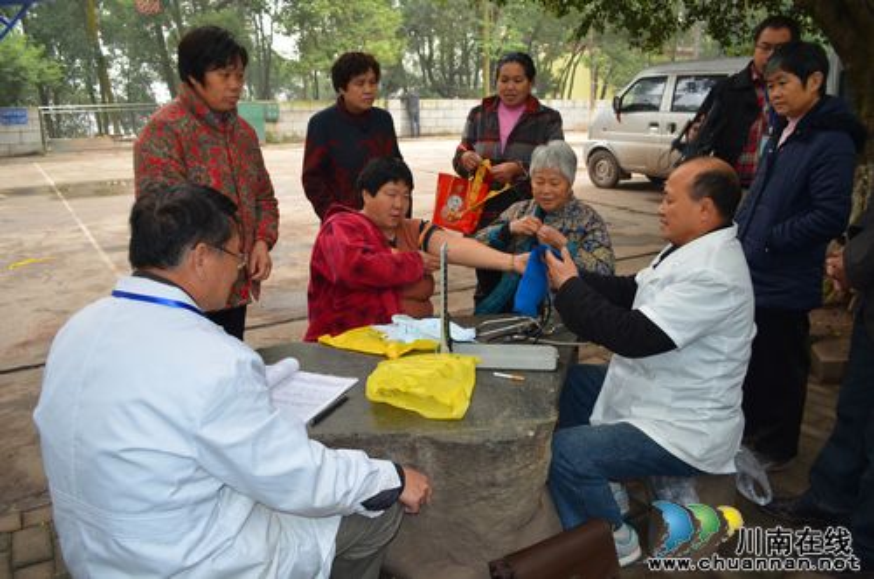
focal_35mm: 27
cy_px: 290
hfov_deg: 67.5
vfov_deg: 47.7
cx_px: 437
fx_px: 654
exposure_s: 1/60
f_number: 3.5
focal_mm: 18
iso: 500
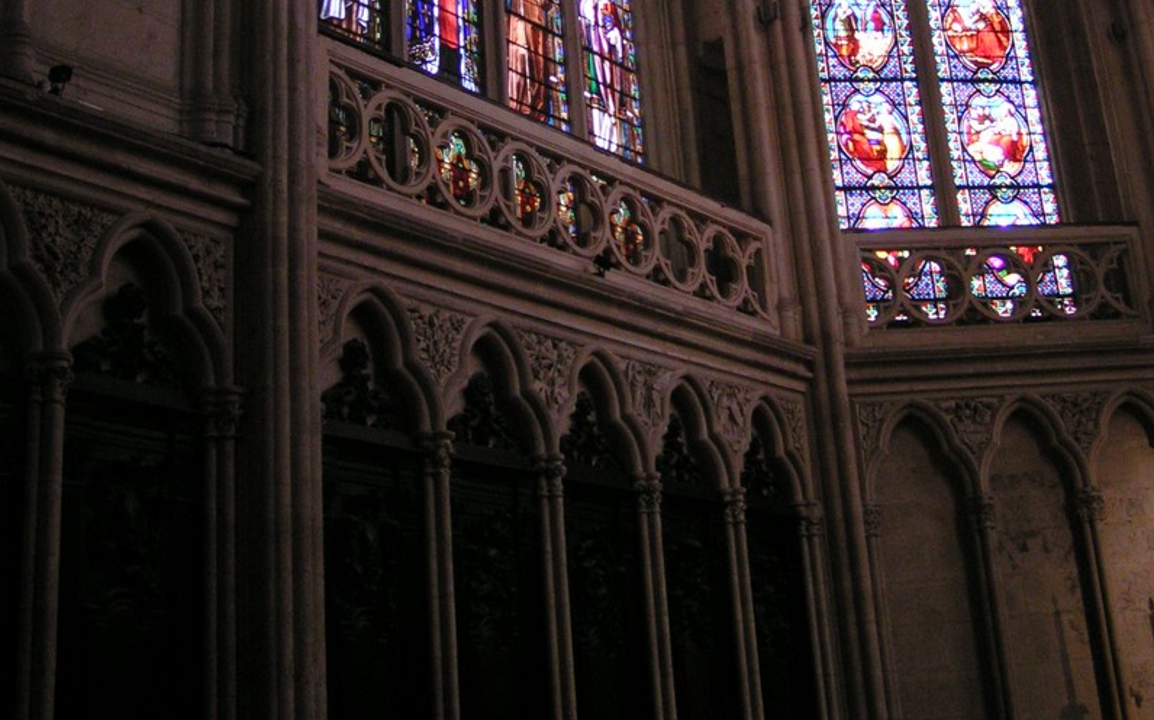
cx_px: 577
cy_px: 43
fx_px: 1698
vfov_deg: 23.2
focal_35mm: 54
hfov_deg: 37.5
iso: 200
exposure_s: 1/20
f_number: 2.8
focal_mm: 5.8
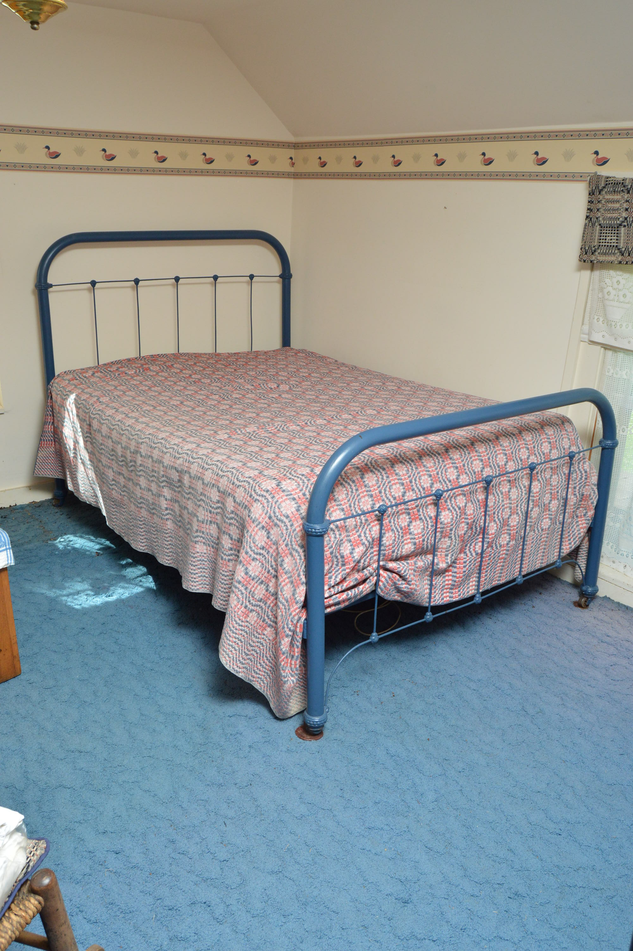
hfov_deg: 47.8
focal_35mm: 27
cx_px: 316
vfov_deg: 67.4
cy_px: 476
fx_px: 713
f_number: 7.1
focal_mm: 18
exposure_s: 1/125
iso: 800
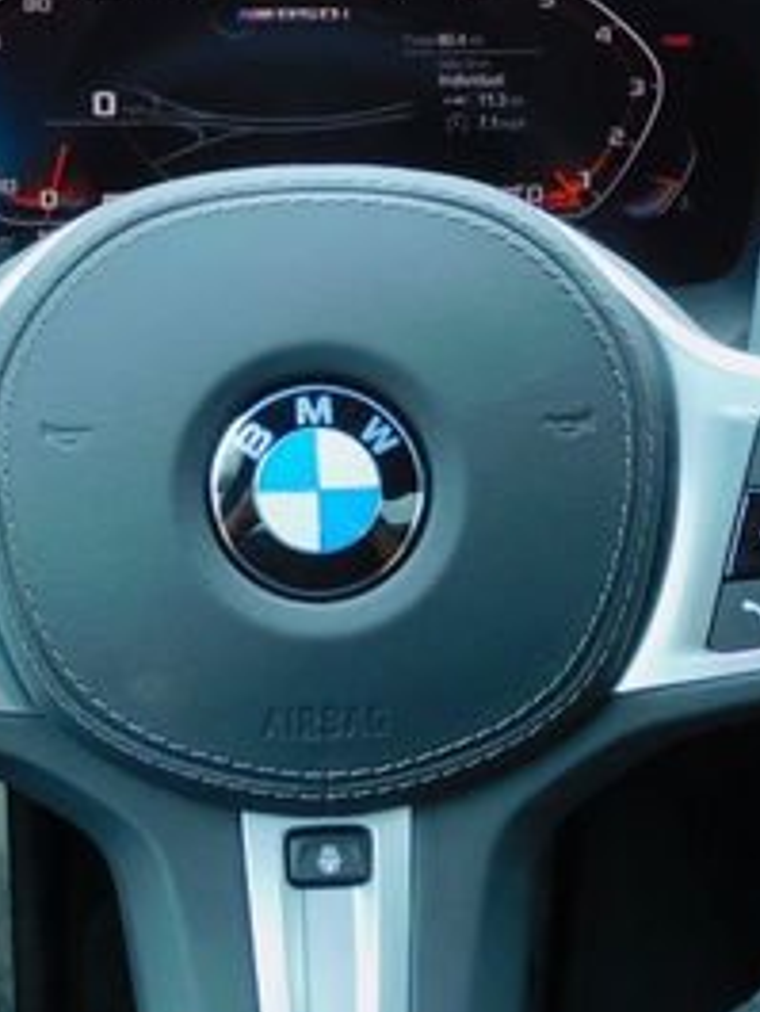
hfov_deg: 25.2
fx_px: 1697
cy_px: 462
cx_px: 321
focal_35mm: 58
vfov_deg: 33.2
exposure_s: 1/30
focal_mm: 4.3
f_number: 3.3
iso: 200
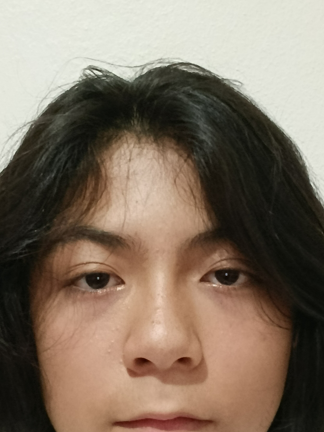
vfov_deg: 36.0
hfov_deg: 27.5
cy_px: 269
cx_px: 158
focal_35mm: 53
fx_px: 662
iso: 1728
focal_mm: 2.59
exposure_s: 1/16.7
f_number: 2.2
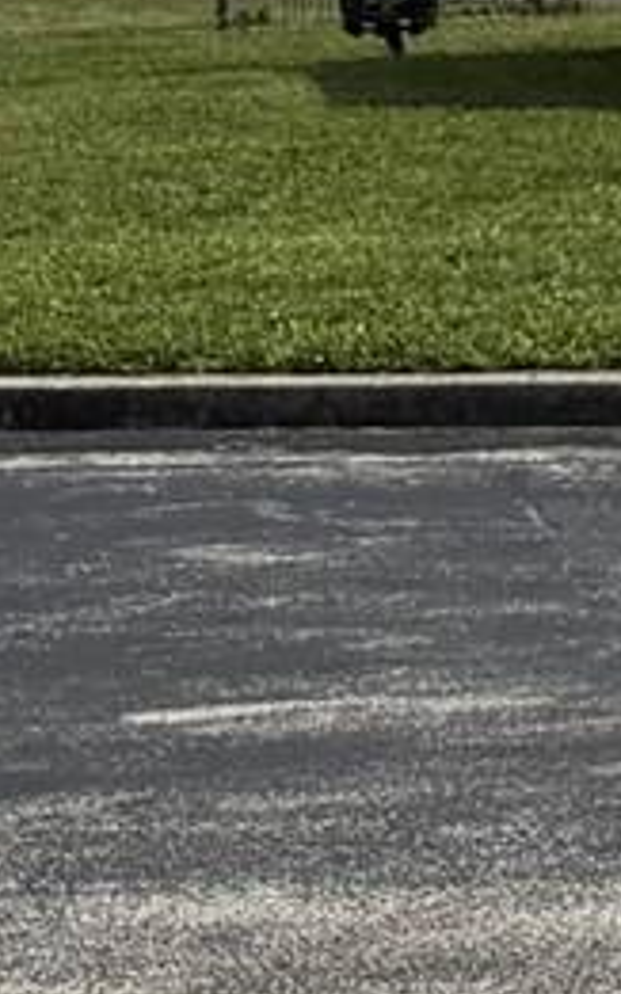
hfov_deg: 5.6
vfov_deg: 9.6
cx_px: 2579
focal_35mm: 200
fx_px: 5419
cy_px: -1158
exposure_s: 1/10417
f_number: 1.78
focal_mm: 6.76
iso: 80
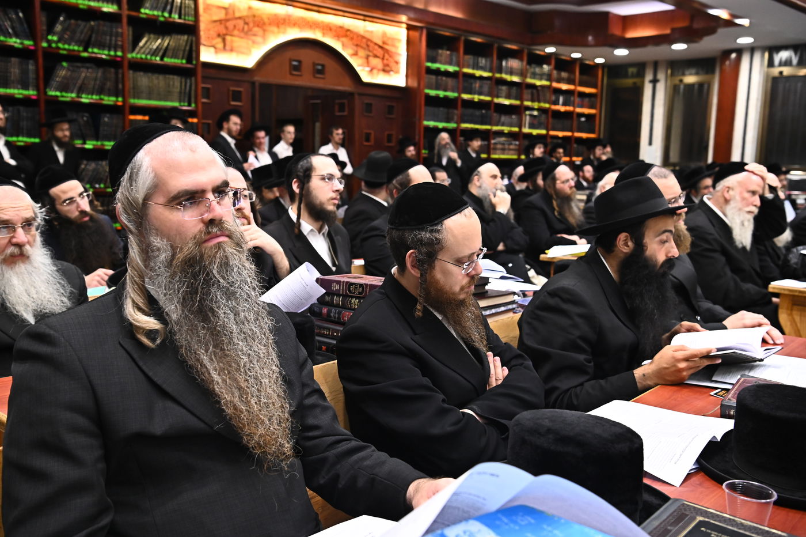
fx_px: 806
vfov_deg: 36.8
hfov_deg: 53.2
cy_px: 268
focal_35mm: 36
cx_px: 403
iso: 2500
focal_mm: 36
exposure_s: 1/200
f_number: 5
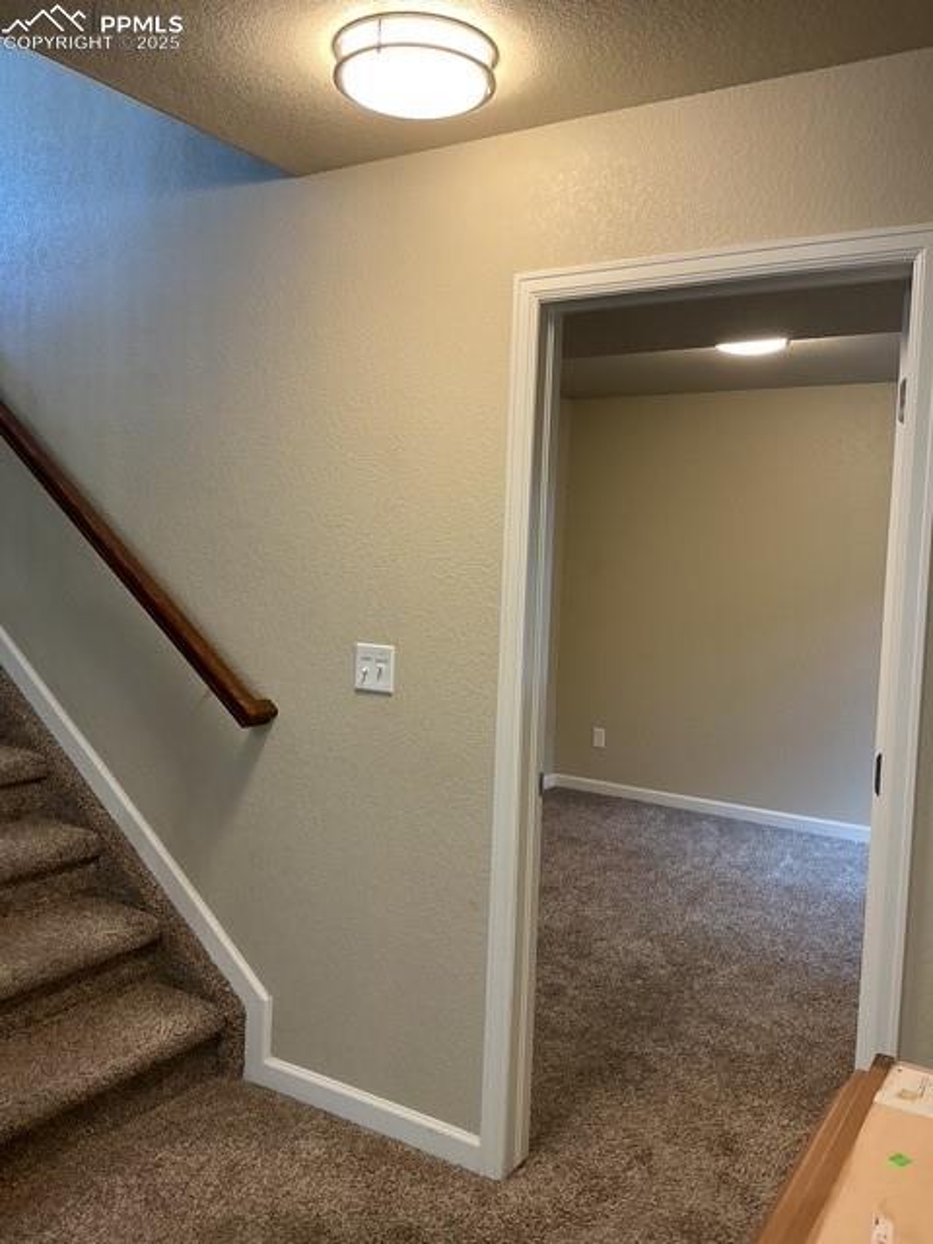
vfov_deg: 61.7
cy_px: 622
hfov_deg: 48.2
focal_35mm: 29
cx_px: 466
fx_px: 1042
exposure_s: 1/60
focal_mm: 3
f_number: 1.8
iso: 80
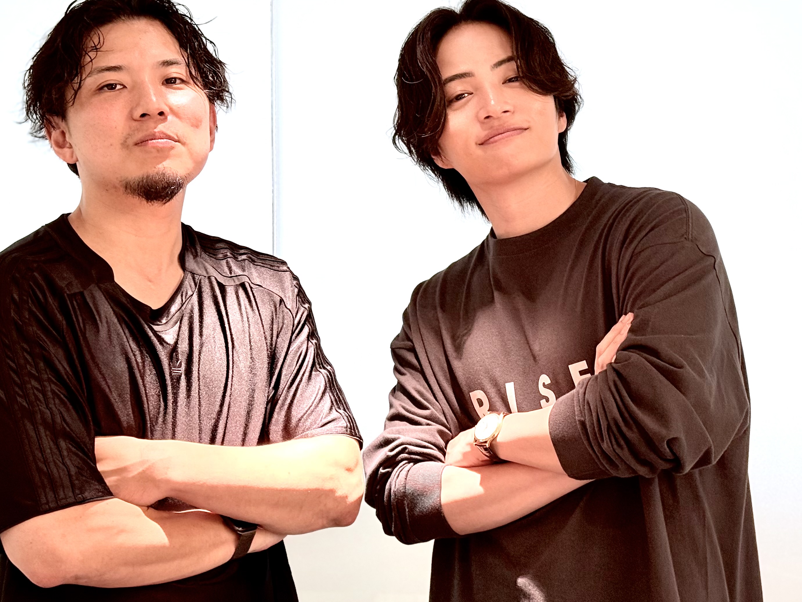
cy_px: 267
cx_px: 399
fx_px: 1622
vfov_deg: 21.0
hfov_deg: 27.8
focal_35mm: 70
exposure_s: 1/76
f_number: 1.78
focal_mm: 6.76
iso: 80
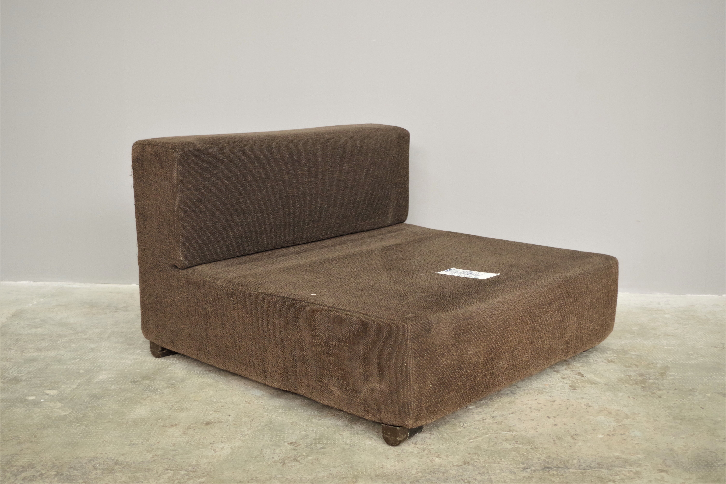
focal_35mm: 39
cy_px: 242
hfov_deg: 49.6
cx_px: 363
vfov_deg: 34.2
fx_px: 786
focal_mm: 26.25
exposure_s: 1/25
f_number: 4
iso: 1600
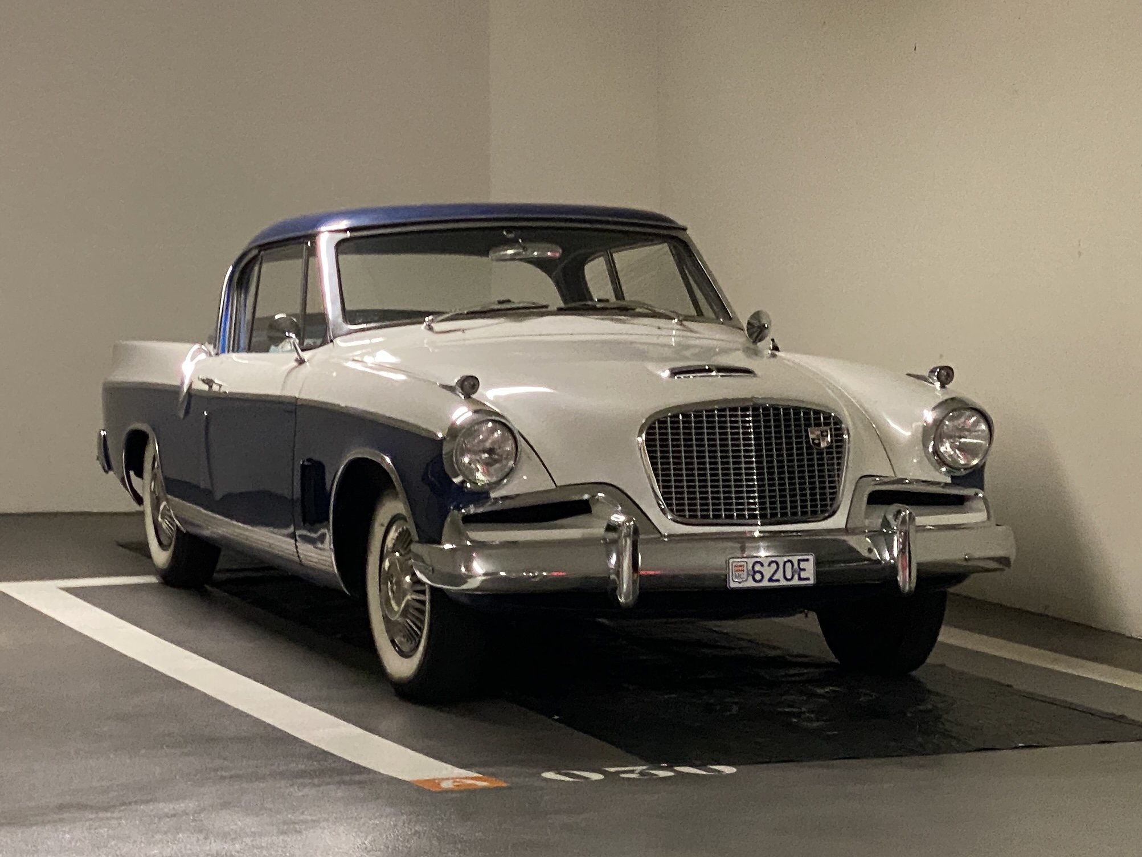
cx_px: 571
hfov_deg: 36.8
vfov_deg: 28.0
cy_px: 428
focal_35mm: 52
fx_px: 1716
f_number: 2
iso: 400
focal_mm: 6
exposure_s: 1/50
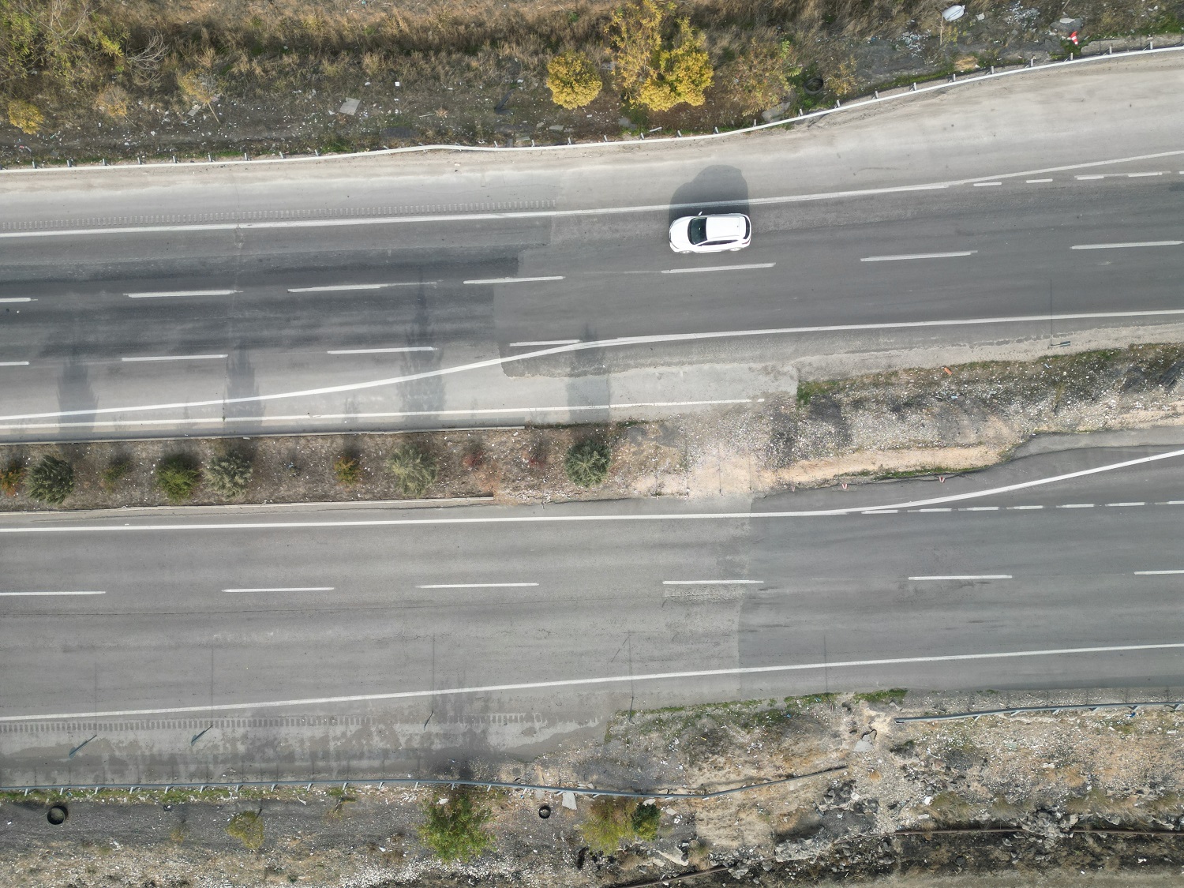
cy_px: 444
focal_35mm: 24
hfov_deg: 71.6
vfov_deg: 56.8
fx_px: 821
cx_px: 592
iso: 100
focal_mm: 6.72
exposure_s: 1/1250
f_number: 1.7
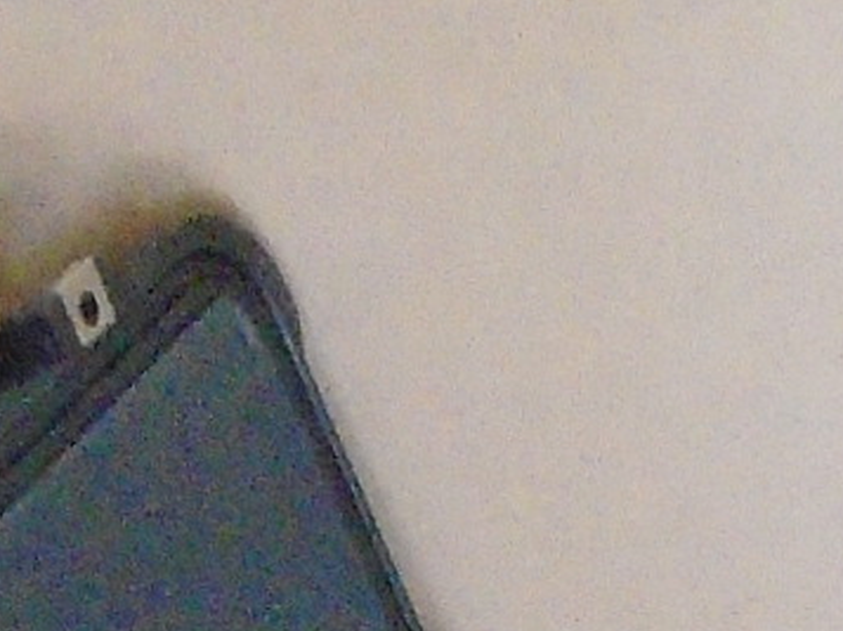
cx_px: 1032
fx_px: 4598
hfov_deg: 10.3
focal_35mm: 189
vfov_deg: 6.7
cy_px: 2214
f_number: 3.2
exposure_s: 1/80
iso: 800
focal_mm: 4.6
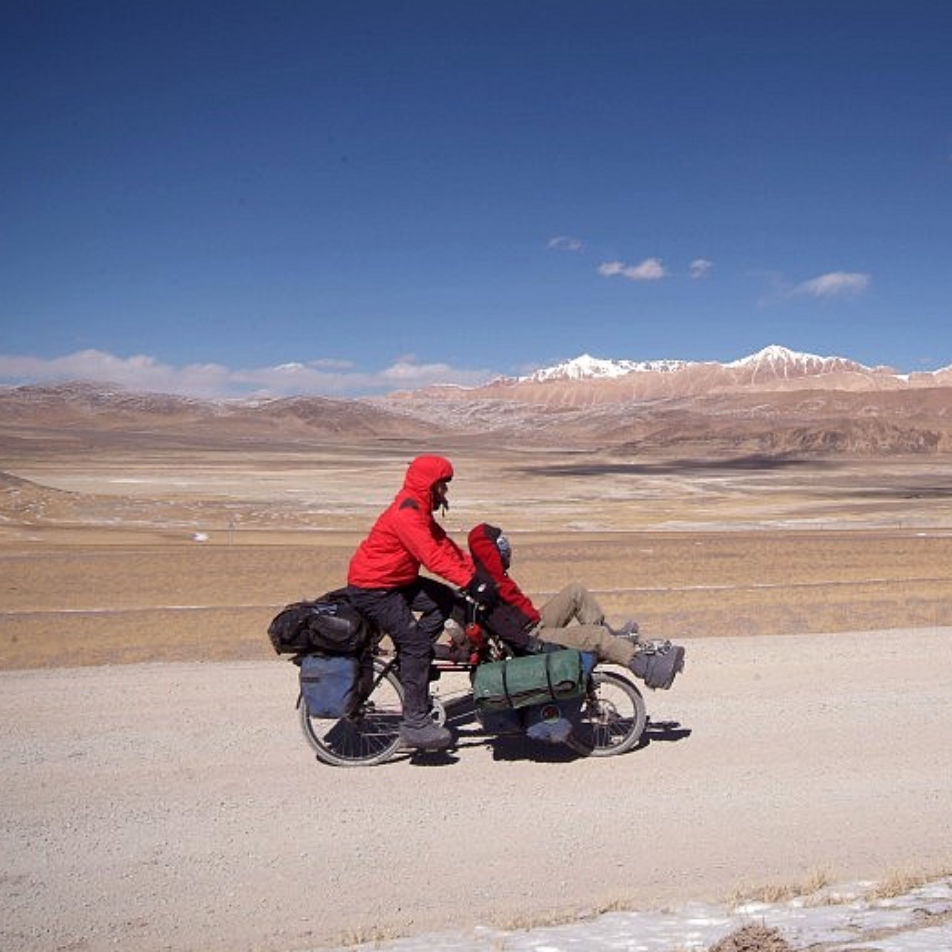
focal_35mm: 39
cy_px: 481
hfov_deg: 41.9
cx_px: 677
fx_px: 1213
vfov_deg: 42.8
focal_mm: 20
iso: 200
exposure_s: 1/350
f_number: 9.5
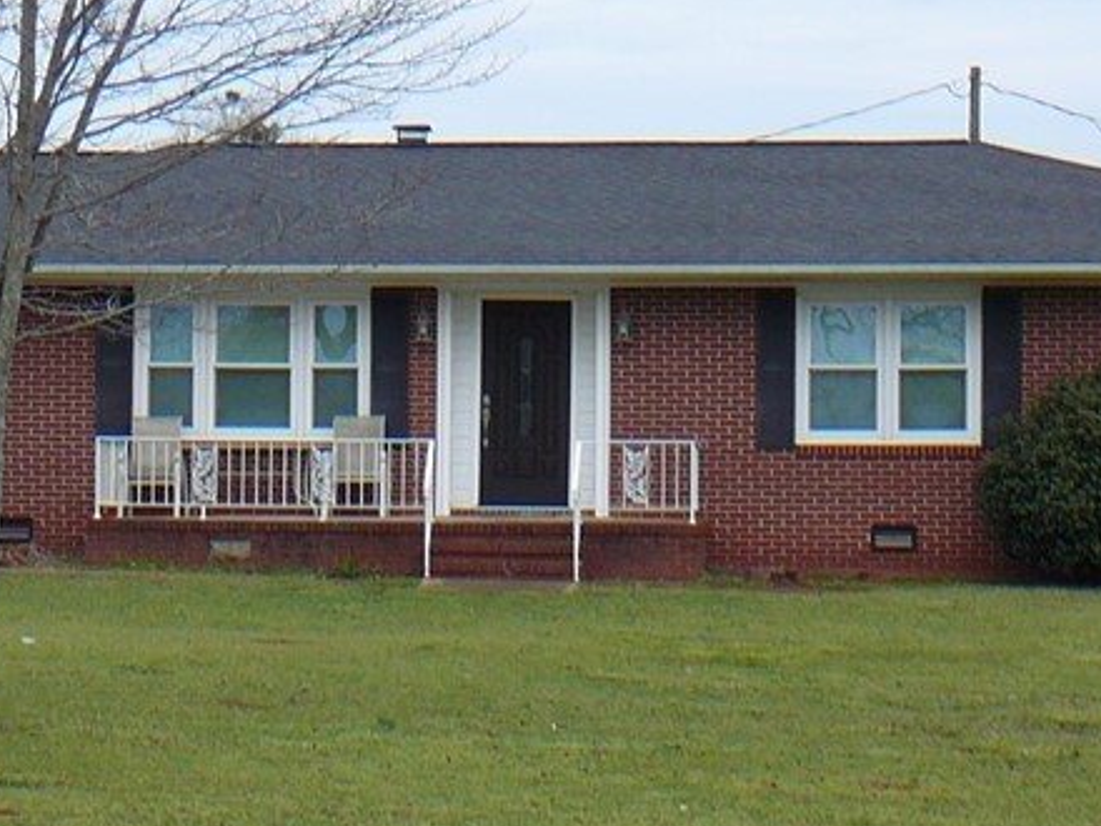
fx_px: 3626
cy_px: 546
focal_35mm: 114
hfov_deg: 17.2
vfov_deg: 13.0
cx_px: 365
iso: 80
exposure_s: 1/320
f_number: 3.4
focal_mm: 7.3
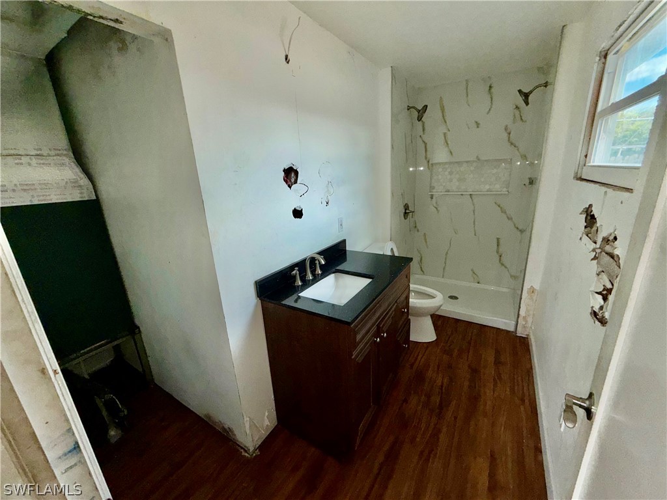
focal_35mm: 14
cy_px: 250
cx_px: 334
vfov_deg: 85.7
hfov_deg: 102.1
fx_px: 270
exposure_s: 1/121
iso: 50
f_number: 2.2
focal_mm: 2.22
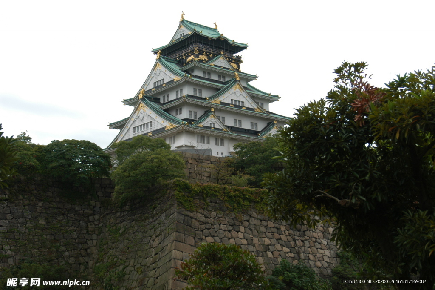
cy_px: 145
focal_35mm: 52
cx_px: 218
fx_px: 634
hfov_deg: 37.9
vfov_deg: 25.7
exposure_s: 1/400
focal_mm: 35
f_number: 7.1
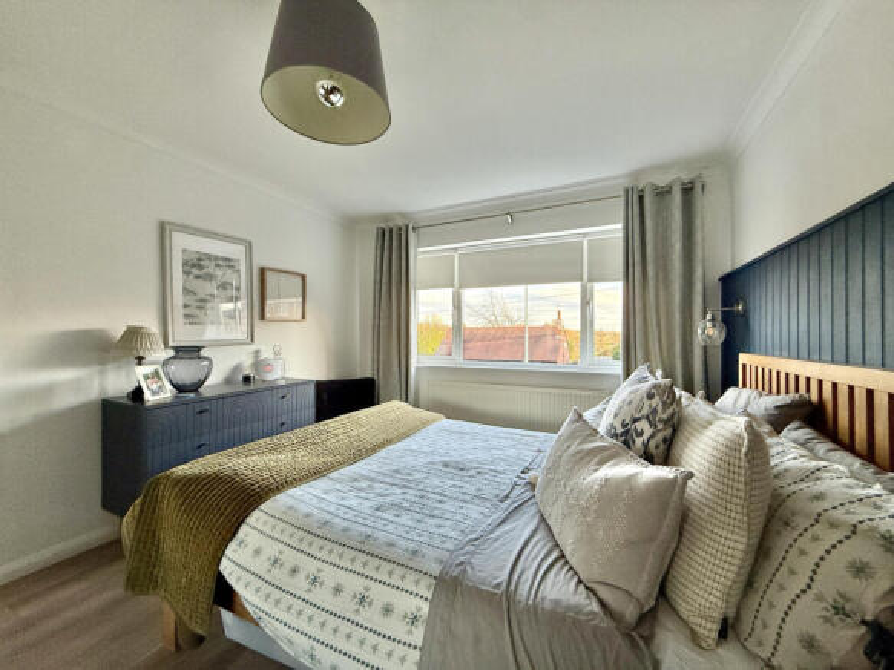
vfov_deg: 85.7
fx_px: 361
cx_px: 447
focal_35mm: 14
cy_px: 335
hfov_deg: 102.1
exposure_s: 1/99
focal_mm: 2.22
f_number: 2.2
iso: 125
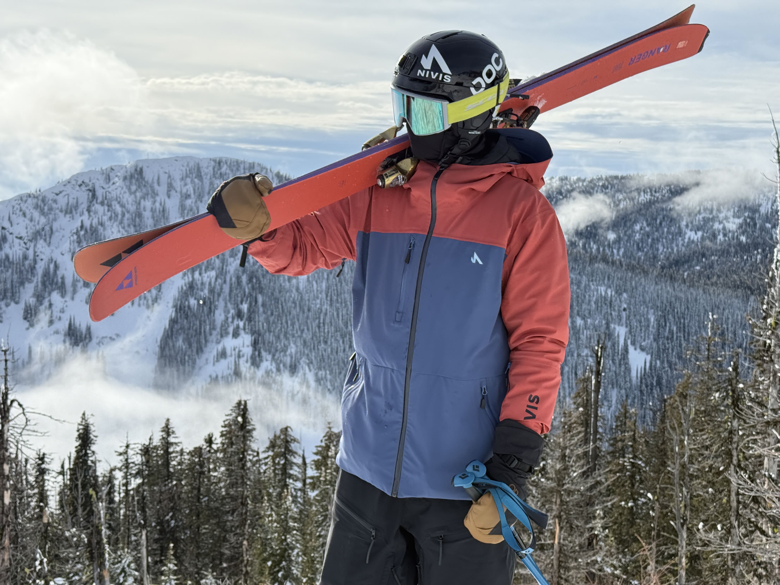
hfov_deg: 39.7
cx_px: 390
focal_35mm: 48
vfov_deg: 30.3
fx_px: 1082
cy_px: 292
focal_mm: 6.76
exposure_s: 1/4098
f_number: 1.78
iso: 100
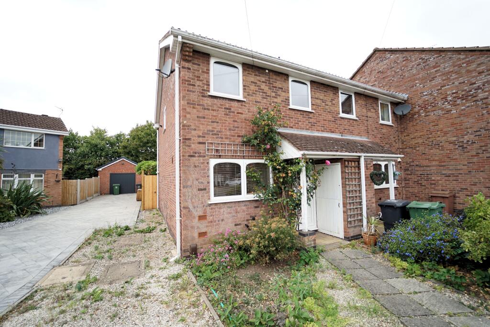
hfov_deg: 104.2
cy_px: 164
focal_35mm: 14
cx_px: 245
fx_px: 191
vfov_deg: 81.2
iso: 100
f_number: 2.8
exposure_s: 1/250
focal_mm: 14
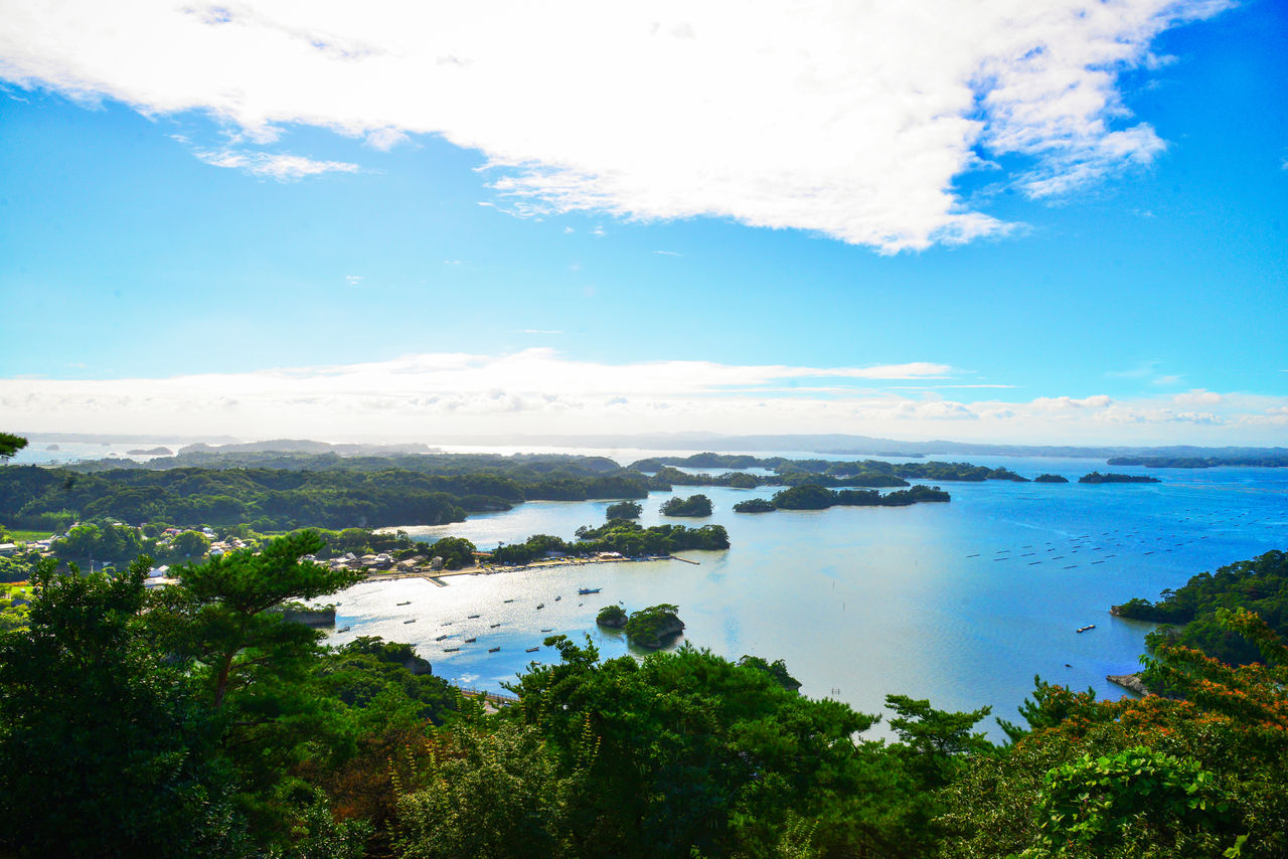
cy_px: 430
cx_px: 644
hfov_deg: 73.7
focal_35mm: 24
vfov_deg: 53.2
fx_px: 859
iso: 400
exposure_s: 1/1000
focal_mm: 24
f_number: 10
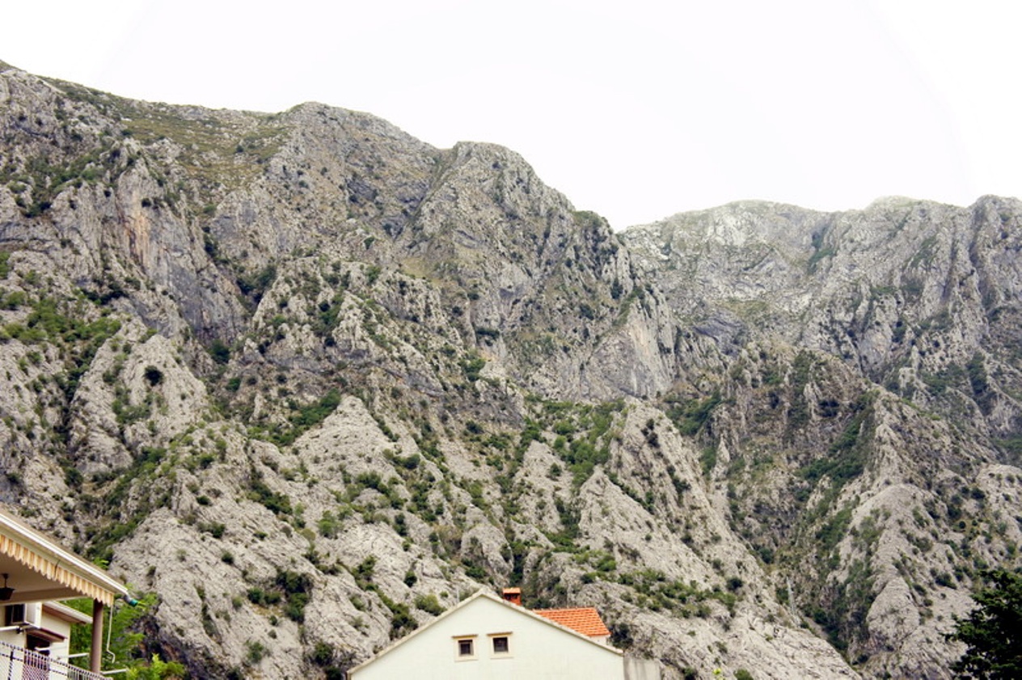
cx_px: 511
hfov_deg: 43.6
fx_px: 1277
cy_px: 340
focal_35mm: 45
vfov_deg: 29.8
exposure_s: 1/60
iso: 200
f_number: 4.5
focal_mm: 30
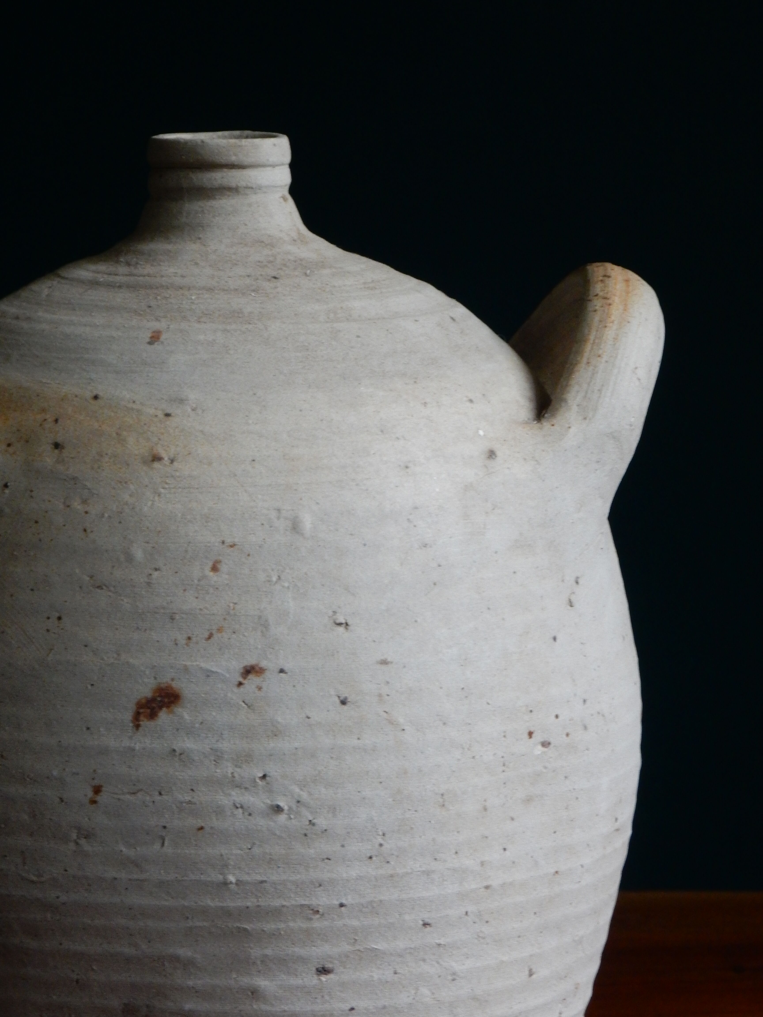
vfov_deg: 10.2
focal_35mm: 193
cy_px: 508
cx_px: 382
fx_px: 5672
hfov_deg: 7.7
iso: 450
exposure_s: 1/13
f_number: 6.3
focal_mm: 34.5
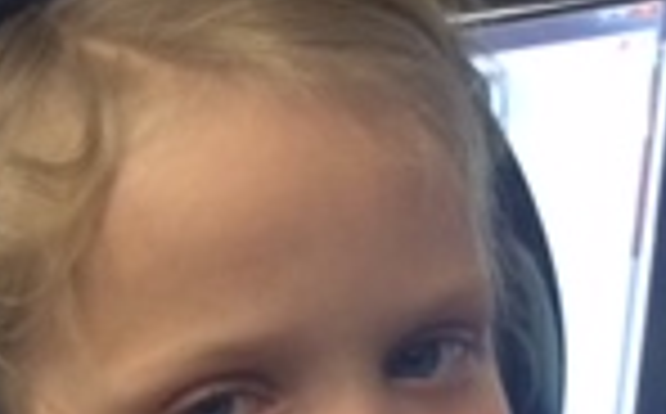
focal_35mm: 133
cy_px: 639
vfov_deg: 9.5
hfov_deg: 13.6
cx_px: -644
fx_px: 2410
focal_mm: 4.15
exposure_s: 1/30
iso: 200
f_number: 2.2
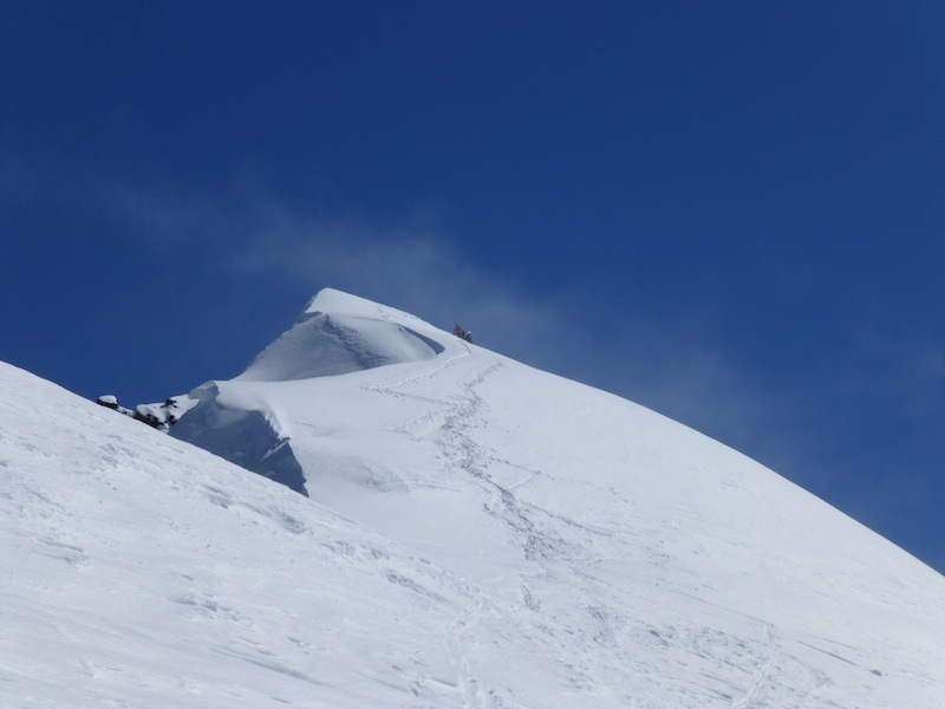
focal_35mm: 129
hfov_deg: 15.3
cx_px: 472
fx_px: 3522
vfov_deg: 11.5
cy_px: 354
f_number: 6.3
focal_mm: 23.1
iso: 100
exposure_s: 1/2000
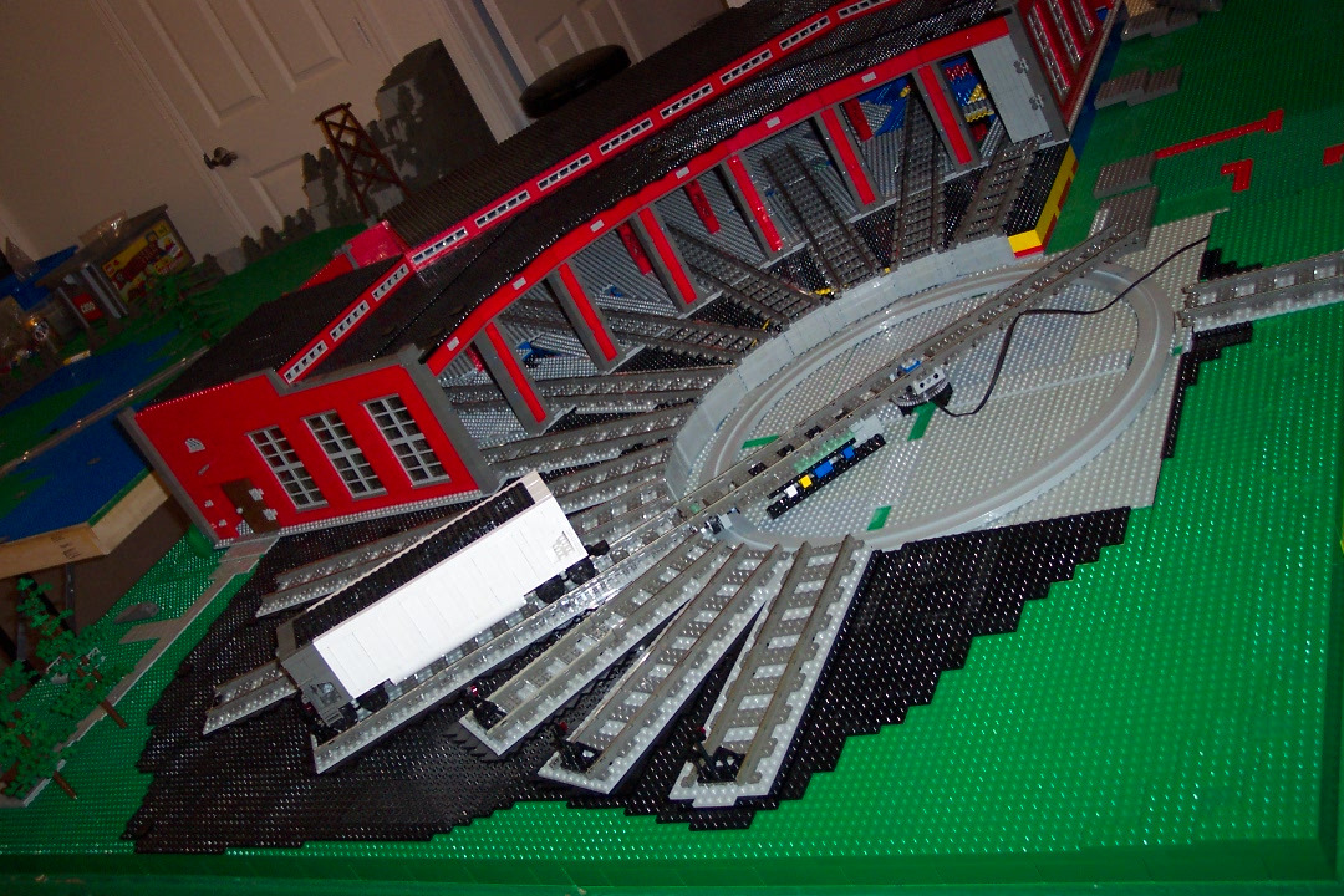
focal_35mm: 38
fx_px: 1419
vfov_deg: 35.1
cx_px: 672
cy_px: 448
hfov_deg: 50.7
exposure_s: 1/30
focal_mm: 8
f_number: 2.8
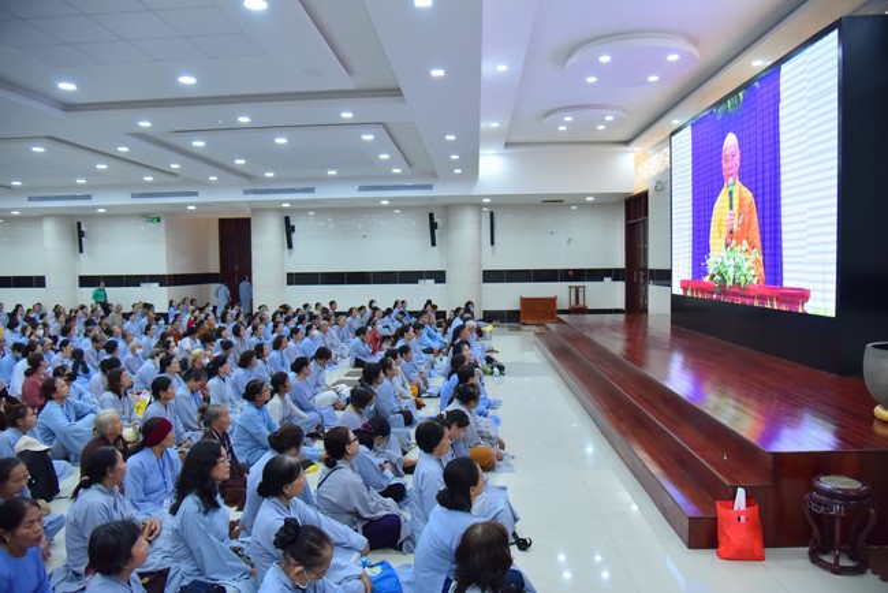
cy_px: 296
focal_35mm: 24
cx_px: 444
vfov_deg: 53.2
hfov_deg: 73.7
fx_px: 592
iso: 1000
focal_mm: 24
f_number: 4.5
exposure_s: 1/125
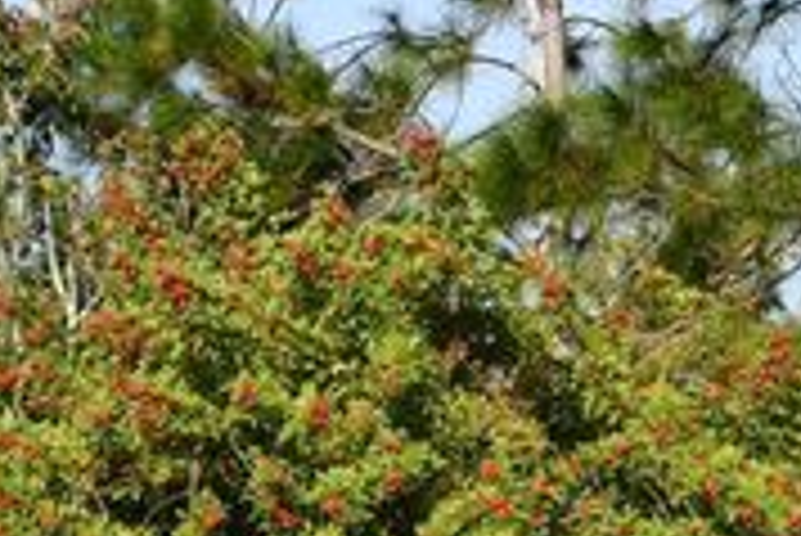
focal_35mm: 252
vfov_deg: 5.4
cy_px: 554
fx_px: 5611
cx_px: 1336
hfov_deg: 7.9
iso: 100
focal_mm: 35
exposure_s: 1/320
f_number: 9
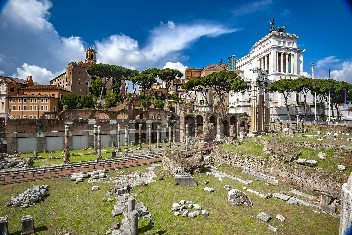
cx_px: 176
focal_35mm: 16
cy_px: 118
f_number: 22
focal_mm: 16
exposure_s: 1/30
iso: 200
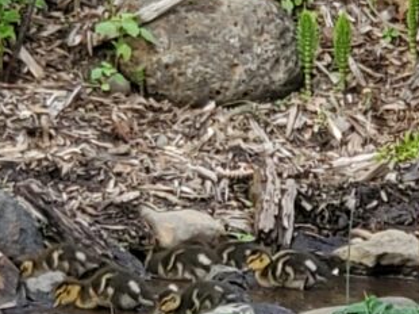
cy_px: 27
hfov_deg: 11.5
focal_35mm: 172
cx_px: 231
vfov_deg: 8.6
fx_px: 2080
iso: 50
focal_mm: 6
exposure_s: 1/149
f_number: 2.4
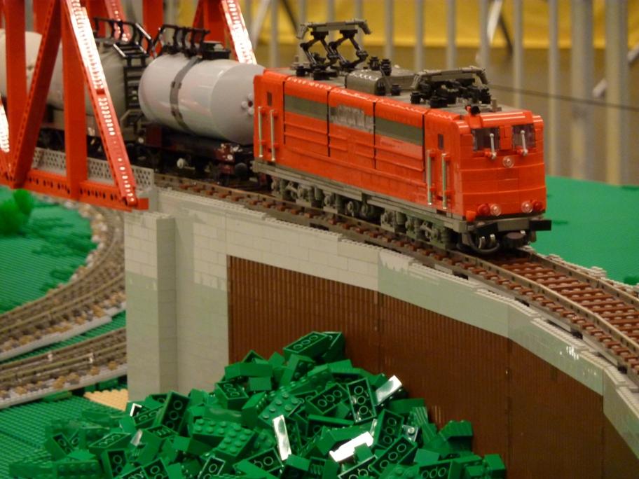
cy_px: 240
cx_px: 320
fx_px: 4153
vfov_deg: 6.6
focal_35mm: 225
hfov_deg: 8.8
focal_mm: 37
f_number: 4.6
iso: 400
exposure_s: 1/8
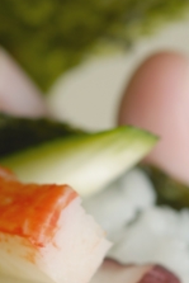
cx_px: 43
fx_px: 2374
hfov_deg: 4.6
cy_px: 252
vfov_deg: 6.8
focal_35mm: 302
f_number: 5
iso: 100
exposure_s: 1/60
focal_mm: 60
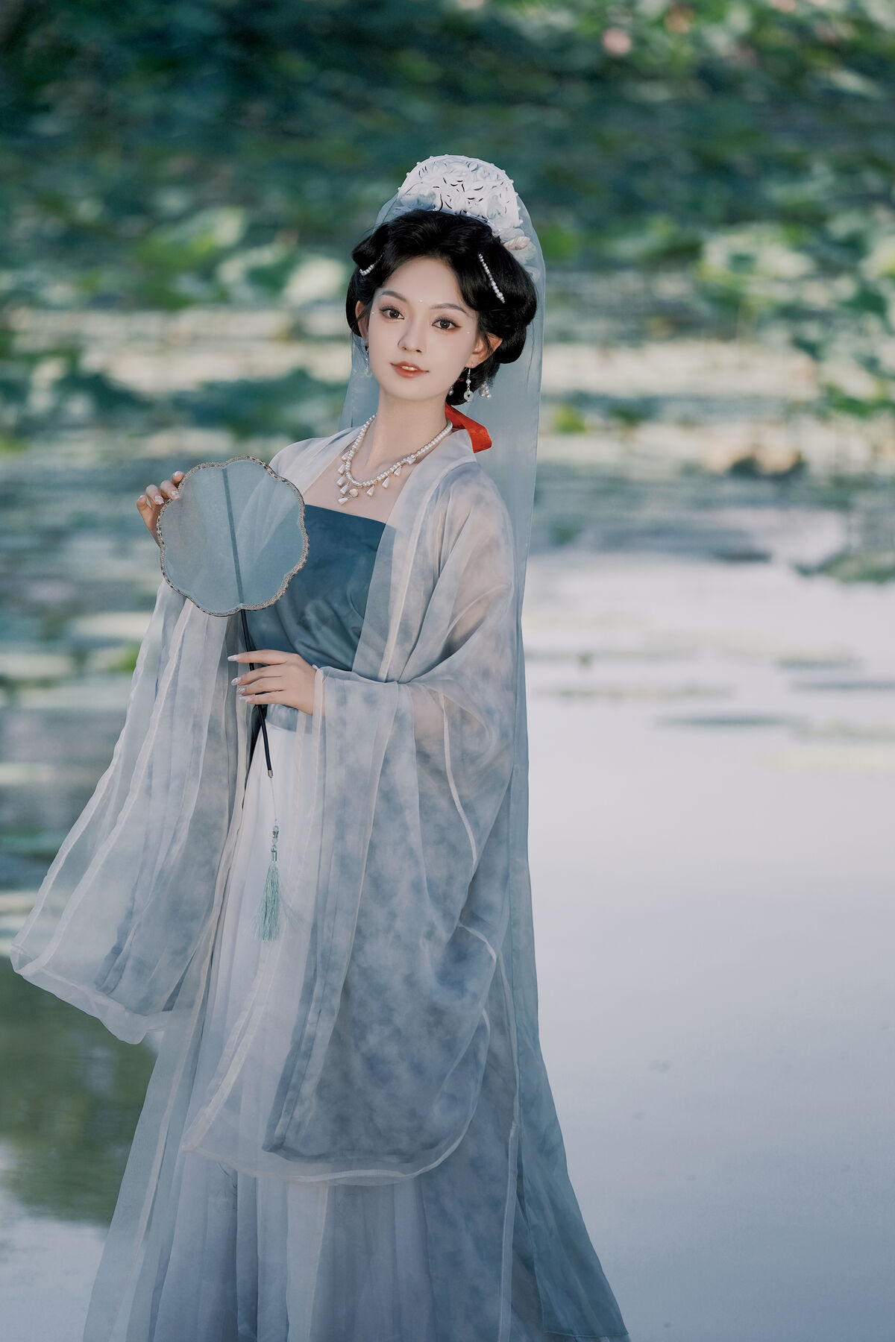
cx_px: 448
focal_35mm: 210
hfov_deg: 6.5
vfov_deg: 9.8
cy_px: 671
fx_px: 7831
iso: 400
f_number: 2.8
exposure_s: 1/2000
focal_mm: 140
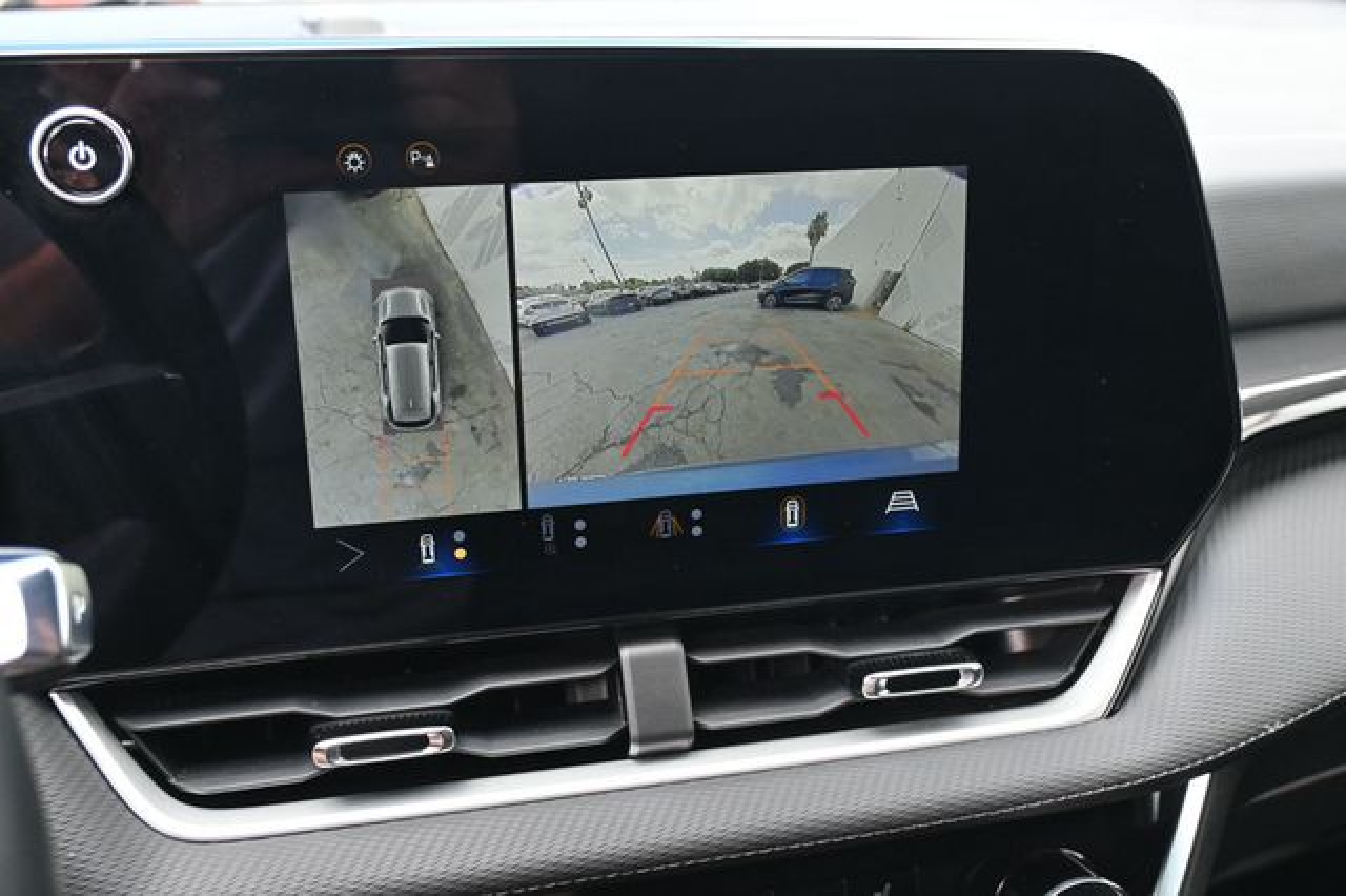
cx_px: 673
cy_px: 448
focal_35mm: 36
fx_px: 1345
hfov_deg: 53.2
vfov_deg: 36.8
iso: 1250
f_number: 4.2
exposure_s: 1/125
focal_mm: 24
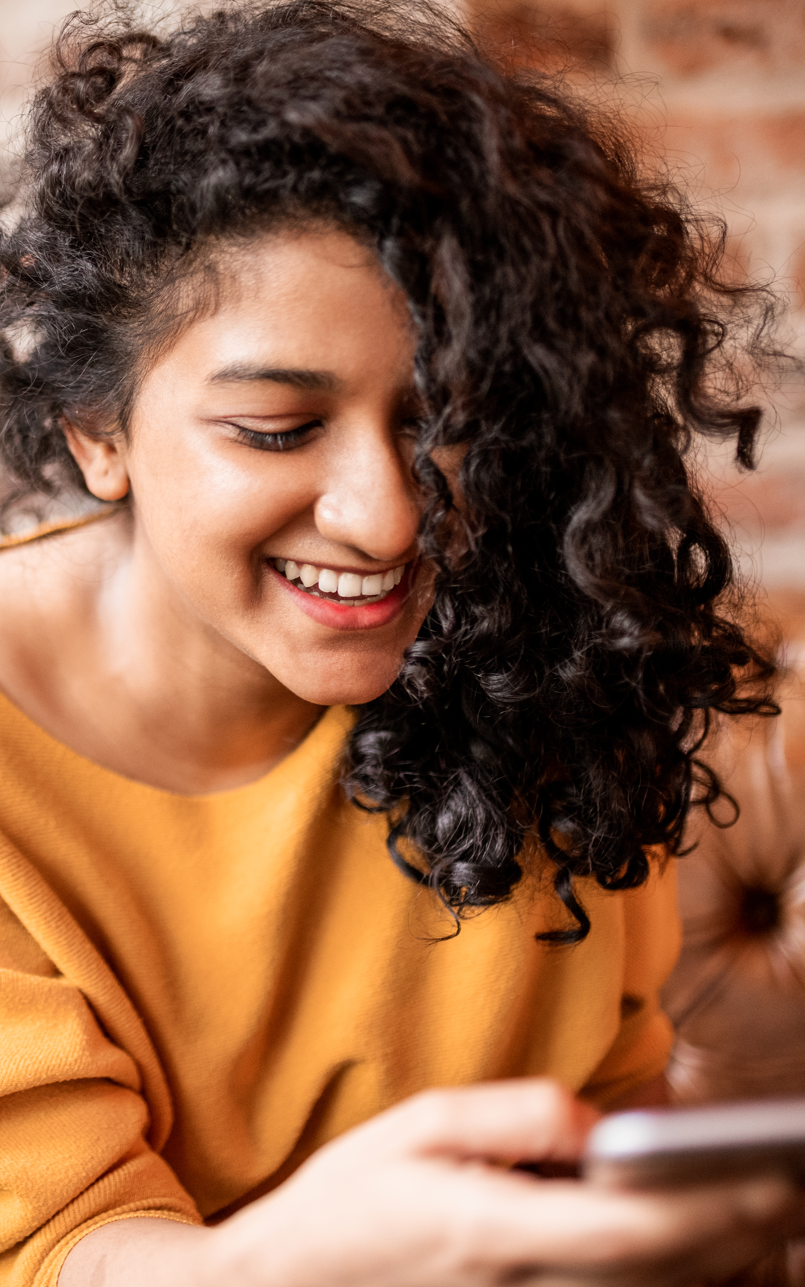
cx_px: -53
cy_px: 623
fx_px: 1966
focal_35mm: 56
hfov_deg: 22.0
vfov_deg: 36.3
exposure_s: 1/250
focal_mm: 35
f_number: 1.4
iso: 1000
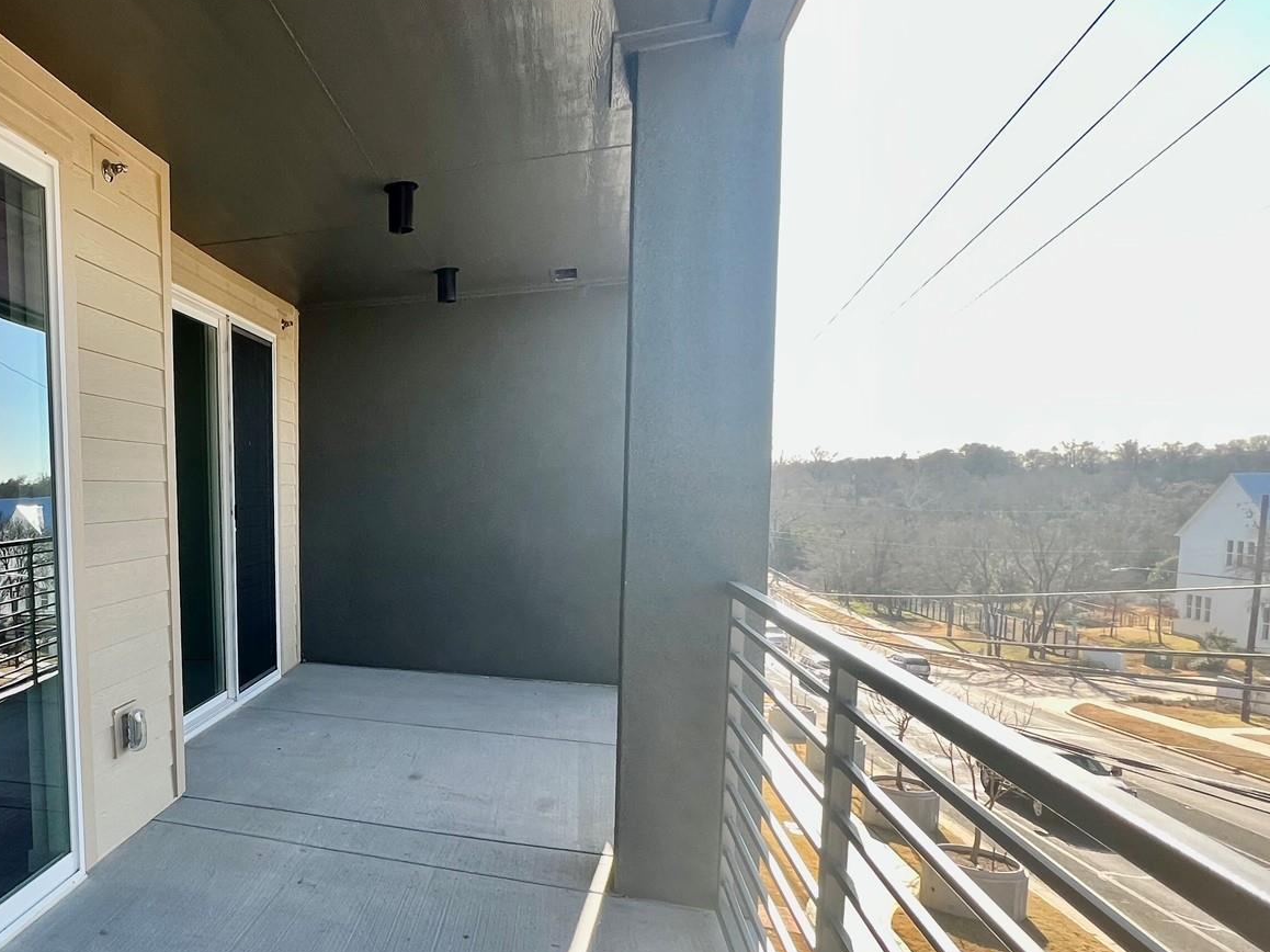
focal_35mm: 23
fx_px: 844
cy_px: 581
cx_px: 217
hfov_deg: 65.7
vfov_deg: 58.3
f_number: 1.8
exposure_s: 1/223
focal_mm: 1.57
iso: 32
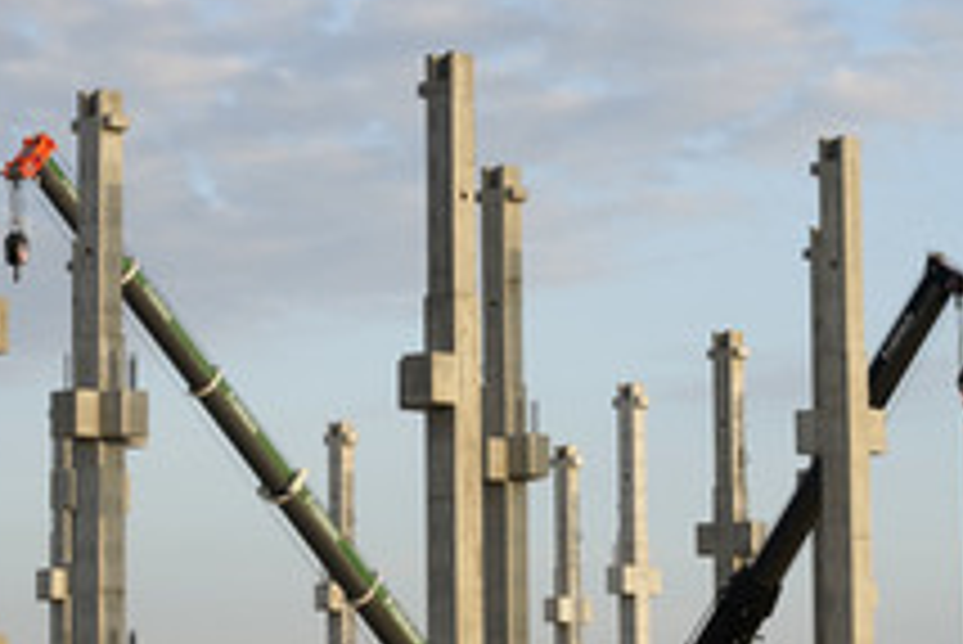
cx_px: 475
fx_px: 4229
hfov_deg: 13.0
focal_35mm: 158
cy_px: 351
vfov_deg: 8.7
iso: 320
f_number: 11
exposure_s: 1/320
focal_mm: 75
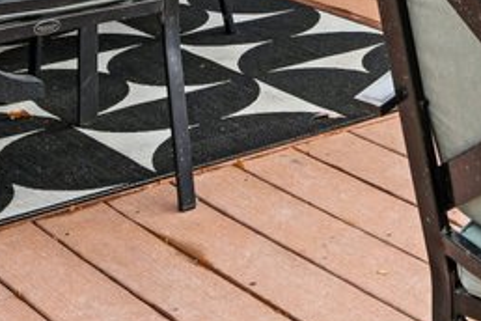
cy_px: -412
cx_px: 468
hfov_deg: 18.0
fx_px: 1483
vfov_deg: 10.8
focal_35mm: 111
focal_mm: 14
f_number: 8
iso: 80
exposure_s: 1/15
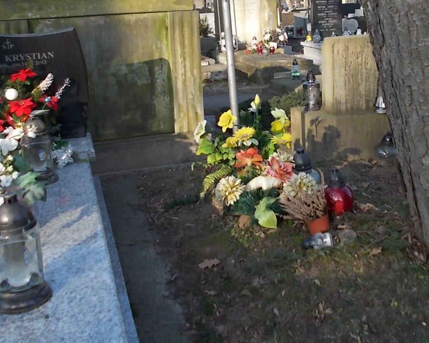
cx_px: 240
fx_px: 571
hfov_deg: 41.1
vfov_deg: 32.8
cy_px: 88
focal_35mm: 45
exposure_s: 1/320
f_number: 3.2
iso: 80
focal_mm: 4.6
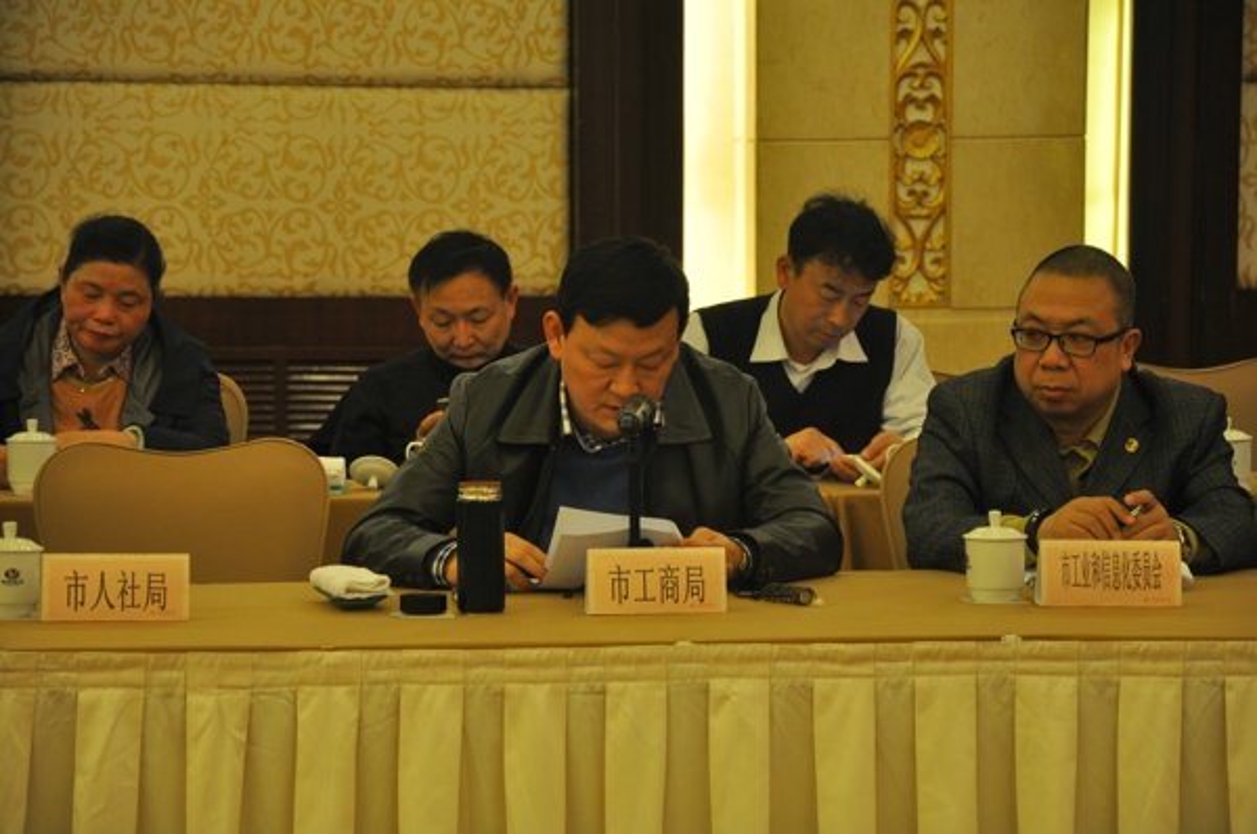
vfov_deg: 8.7
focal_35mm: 158
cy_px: 417
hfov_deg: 13.1
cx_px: 628
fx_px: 5490
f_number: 5.6
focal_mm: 105
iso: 800
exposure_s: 1/40
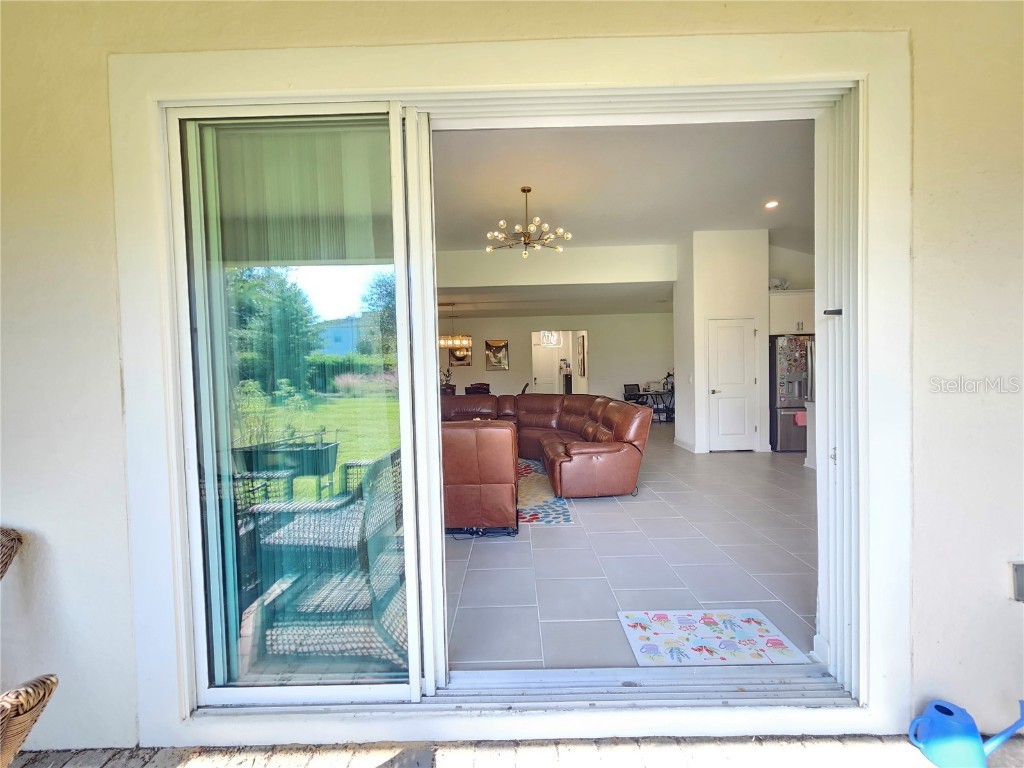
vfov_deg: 89.9
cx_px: 512
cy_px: 384
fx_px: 385
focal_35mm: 13
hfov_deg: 106.2
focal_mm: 2.2
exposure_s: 1/60
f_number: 2.2
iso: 100
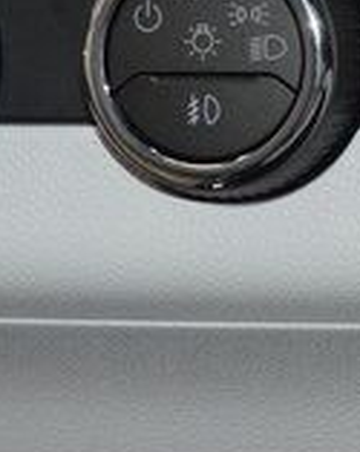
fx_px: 5383
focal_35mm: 403
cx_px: 242
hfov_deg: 3.8
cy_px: -137
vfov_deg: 4.8
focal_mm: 70
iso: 1400
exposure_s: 1/125
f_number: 4.5
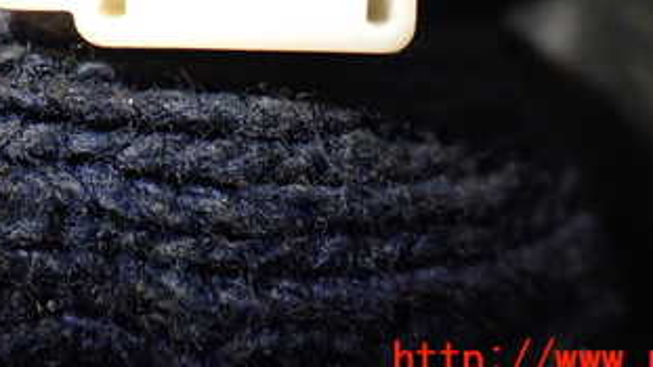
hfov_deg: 33.1
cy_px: -84
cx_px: 237
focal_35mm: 63
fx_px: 1091
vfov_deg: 18.1
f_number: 2.3
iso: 500
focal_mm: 5.4
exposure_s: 1/125
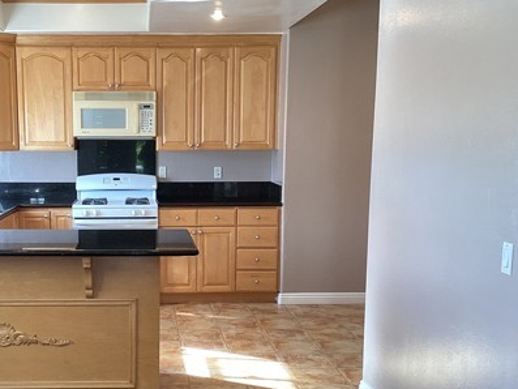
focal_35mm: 50
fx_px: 748
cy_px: 261
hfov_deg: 37.6
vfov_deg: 28.9
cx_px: 155
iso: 64
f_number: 2.4
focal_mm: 3.3
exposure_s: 1/50
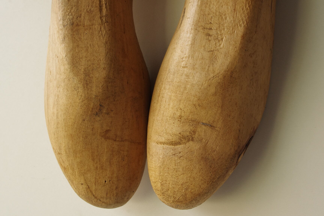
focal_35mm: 46
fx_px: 414
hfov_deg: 42.7
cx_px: 162
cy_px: 108
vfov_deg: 29.2
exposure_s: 1/100
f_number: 8
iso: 800
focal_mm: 30.63
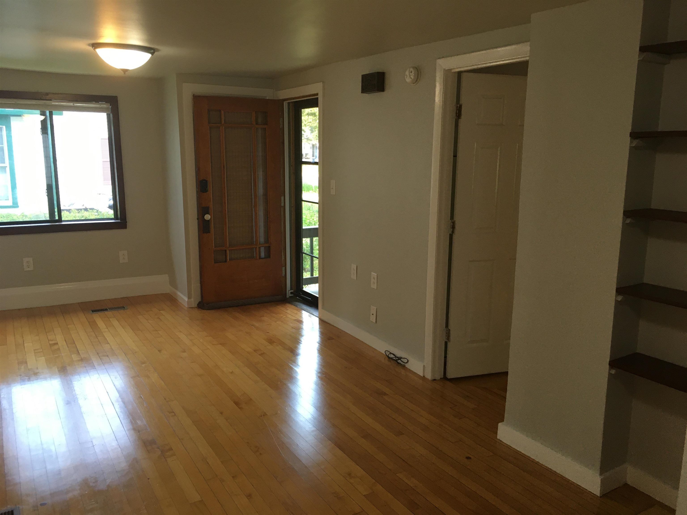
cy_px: 258
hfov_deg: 61.7
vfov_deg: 48.2
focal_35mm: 29
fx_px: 576
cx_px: 344
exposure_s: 1/30
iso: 32
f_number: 2.2
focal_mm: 4.15
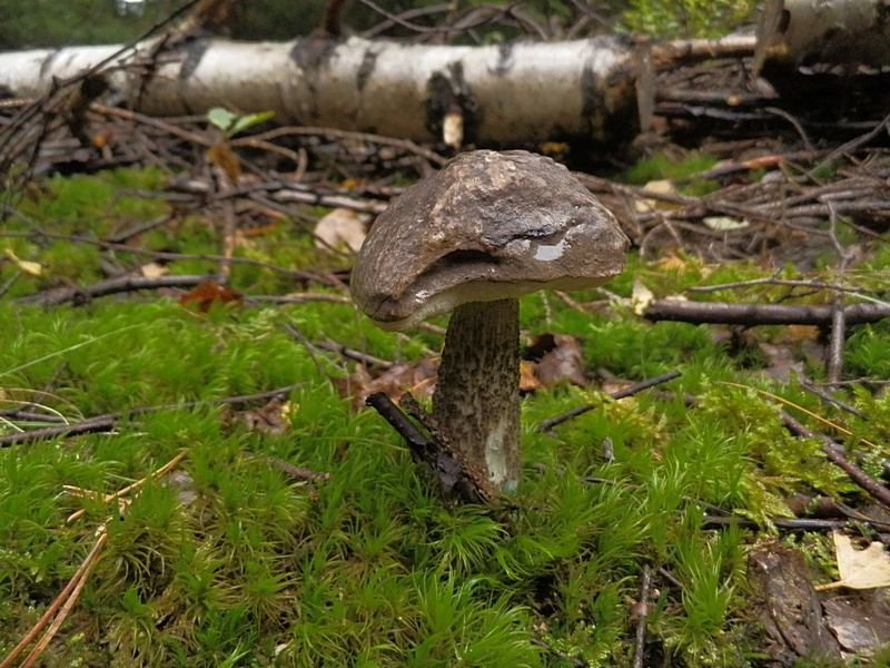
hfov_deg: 71.6
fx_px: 617
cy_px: 334
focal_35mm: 24
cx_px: 445
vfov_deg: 56.8
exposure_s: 1/320
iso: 640
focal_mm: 4.2
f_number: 3
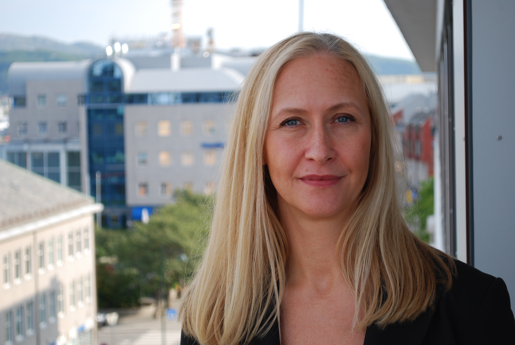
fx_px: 1182
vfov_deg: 16.6
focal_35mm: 82
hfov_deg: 24.6
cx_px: 258
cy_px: 172
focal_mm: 55
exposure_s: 1/125
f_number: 5.6
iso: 100
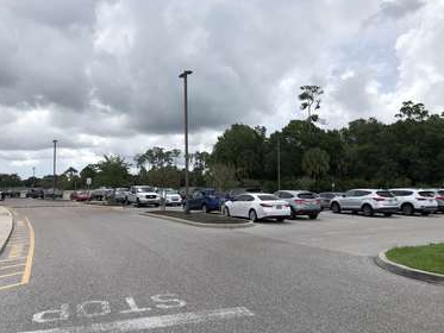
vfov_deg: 46.8
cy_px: 169
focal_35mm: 30
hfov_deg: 59.9
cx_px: 215
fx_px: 385
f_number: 1.8
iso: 20
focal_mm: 4
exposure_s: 1/2667
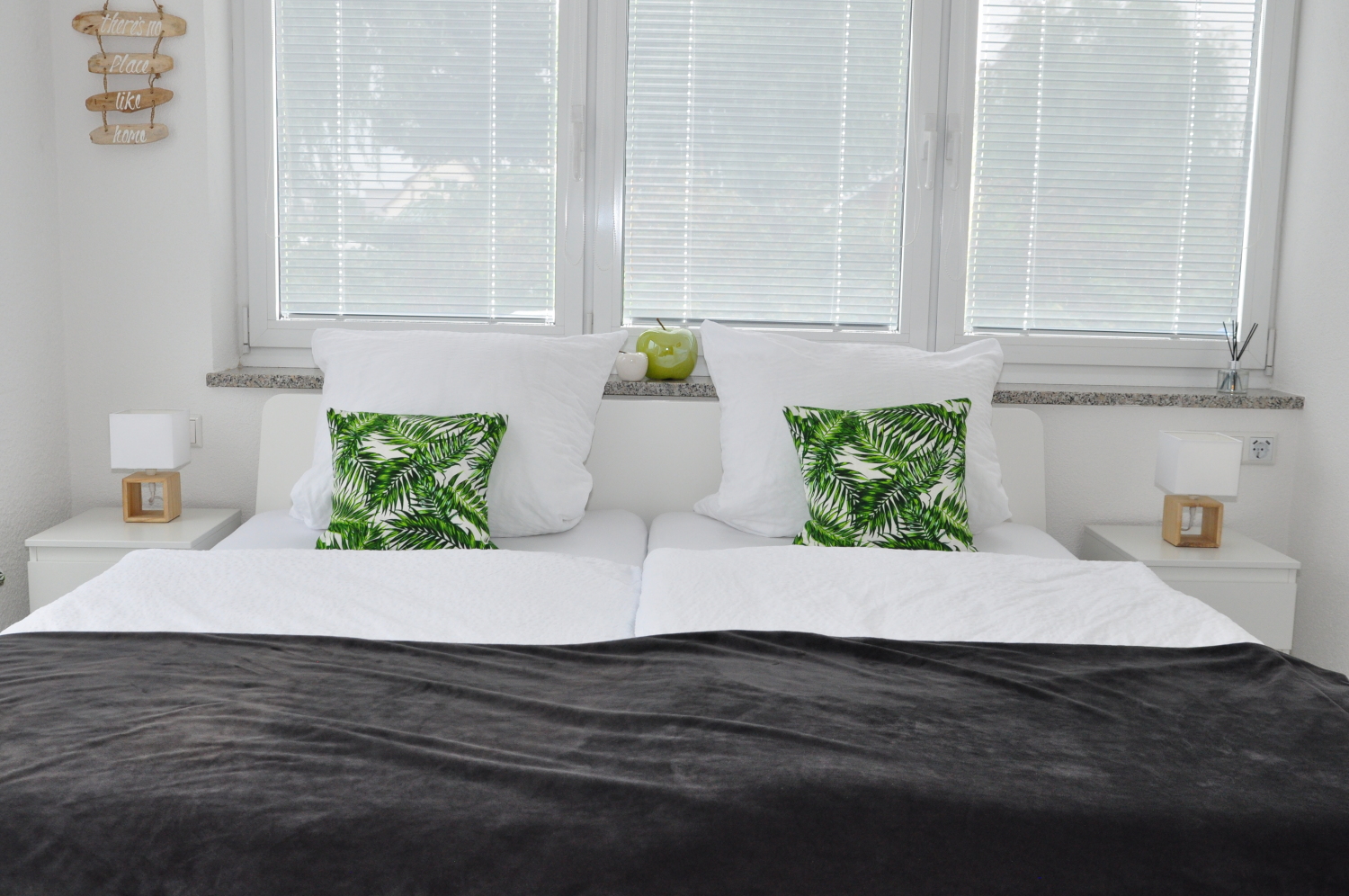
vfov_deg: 34.1
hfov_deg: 49.6
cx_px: 674
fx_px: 1460
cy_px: 448
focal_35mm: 39
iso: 640
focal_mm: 26
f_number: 9
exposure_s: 1/30
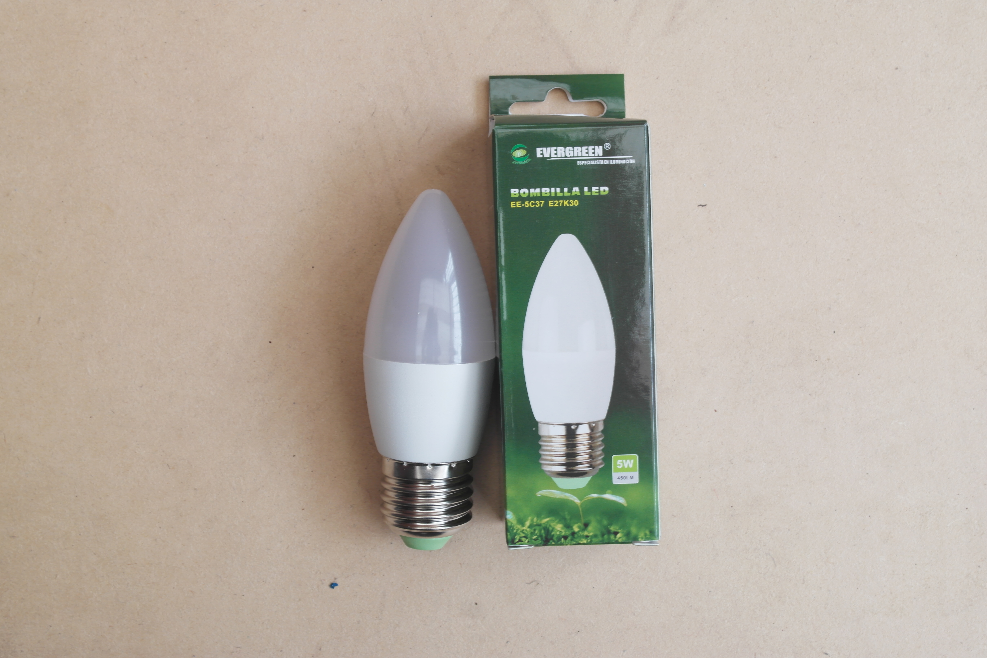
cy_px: 329
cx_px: 494
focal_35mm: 58
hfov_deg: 34.5
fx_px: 1590
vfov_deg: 23.4
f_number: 10
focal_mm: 38
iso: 200
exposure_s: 1/20
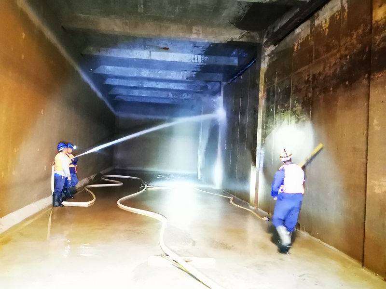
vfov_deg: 51.4
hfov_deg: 65.3
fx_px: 301
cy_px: 144
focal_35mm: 27
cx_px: 193
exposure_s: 1/16.7
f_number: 1.6
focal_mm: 5.56
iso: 6400
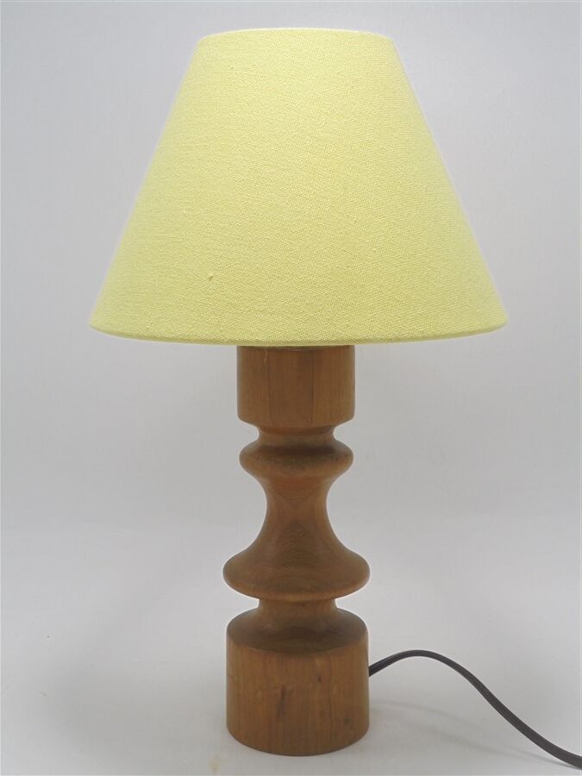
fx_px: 1098
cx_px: 291
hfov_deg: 29.7
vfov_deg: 38.9
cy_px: 388
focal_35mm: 49
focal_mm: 8.9
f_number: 4.8
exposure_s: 1/40
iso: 100
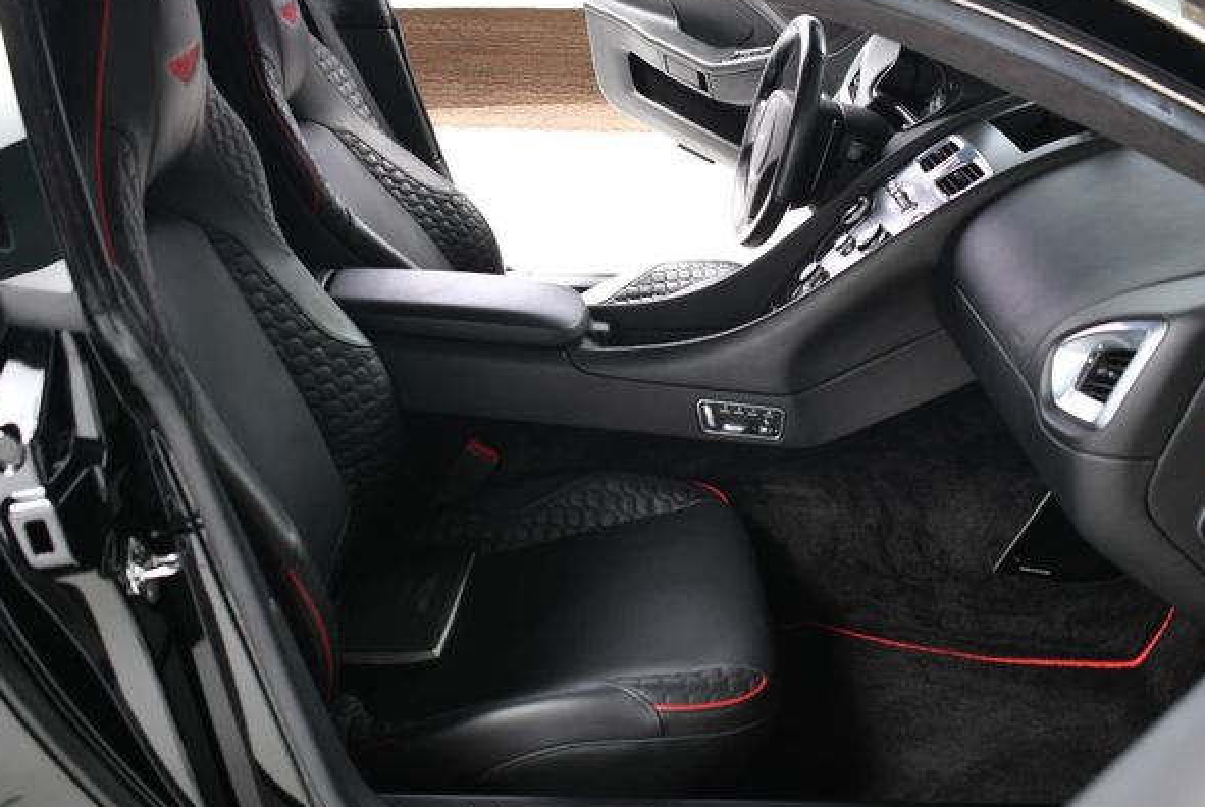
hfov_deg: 49.5
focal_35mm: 39
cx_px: 606
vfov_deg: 34.3
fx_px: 1307
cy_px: 390
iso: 100
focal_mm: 18
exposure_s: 1/160
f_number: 3.5
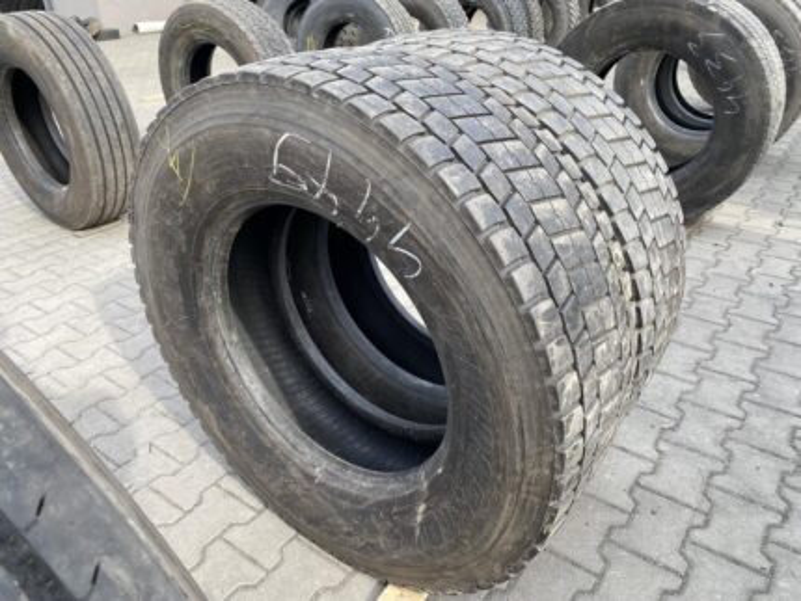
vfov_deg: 53.1
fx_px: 602
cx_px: 400
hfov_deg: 67.3
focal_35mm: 26
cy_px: 300
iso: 32
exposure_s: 1/409
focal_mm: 4.25
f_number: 1.8
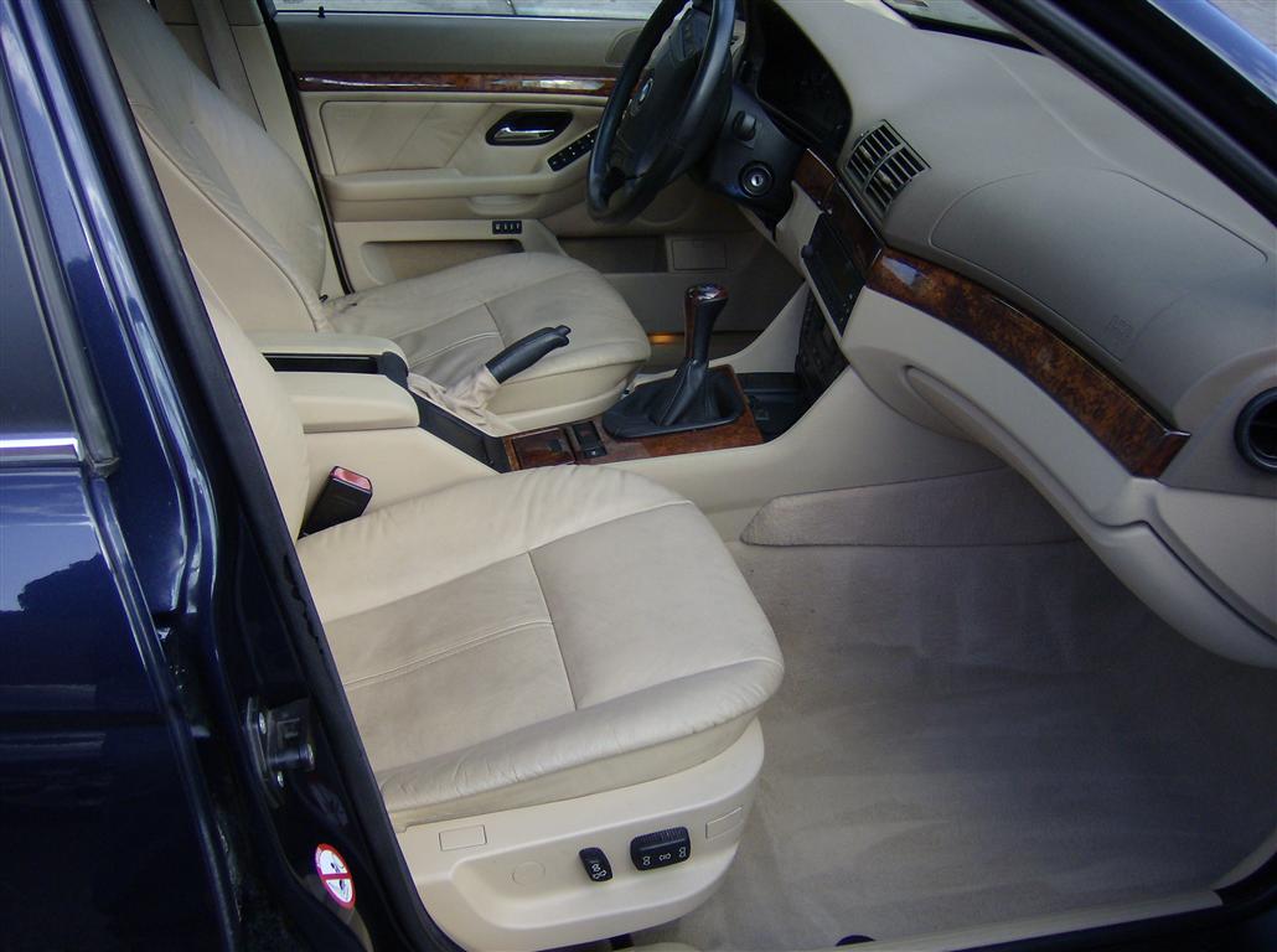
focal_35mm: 36
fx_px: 1325
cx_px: 638
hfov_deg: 51.4
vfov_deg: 39.5
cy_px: 476
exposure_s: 1/299
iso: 100
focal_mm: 6
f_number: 2.8
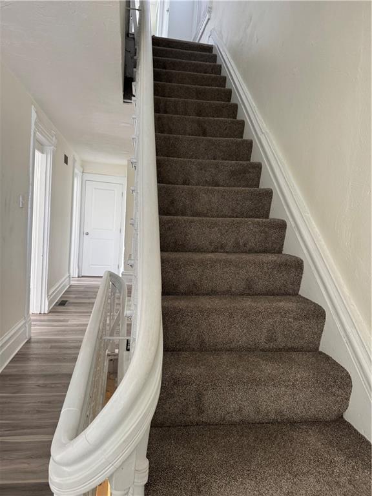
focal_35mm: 24
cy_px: 248
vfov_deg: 71.6
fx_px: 344
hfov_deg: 56.8
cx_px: 186
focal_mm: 6.76
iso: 200
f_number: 1.78
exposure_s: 1/62
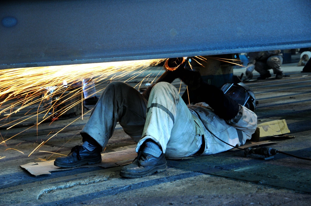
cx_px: 156
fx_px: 621
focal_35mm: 72
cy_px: 103
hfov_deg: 28.1
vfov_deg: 18.9
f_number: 5.6
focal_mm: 48
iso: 500
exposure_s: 1/6
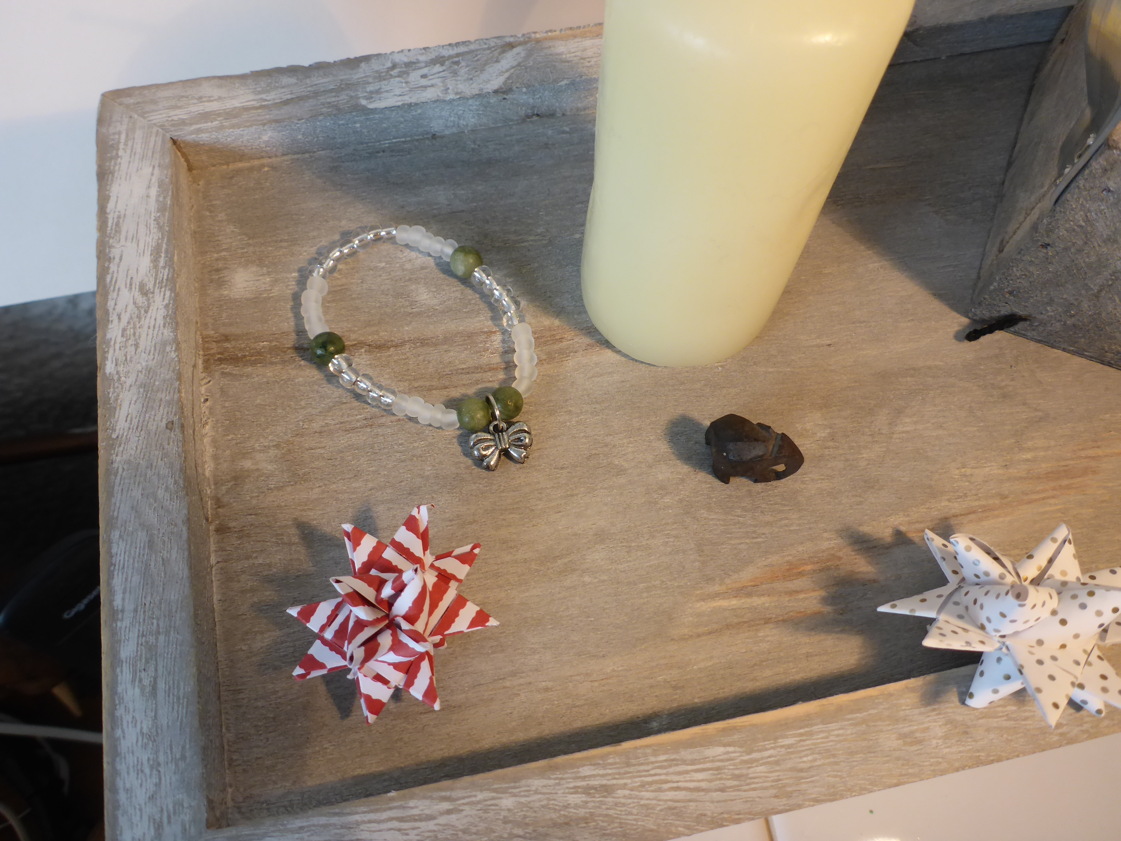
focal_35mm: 28
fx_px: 907
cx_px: 560
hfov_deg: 63.4
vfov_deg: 49.7
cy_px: 420
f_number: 3.3
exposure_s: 1/60
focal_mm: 4.9
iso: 160
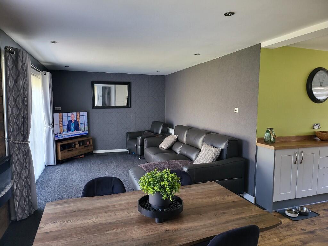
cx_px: 164
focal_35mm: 24
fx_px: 227
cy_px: 123
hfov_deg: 71.6
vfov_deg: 56.8
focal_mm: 5
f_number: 1.8
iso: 250
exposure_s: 1/100
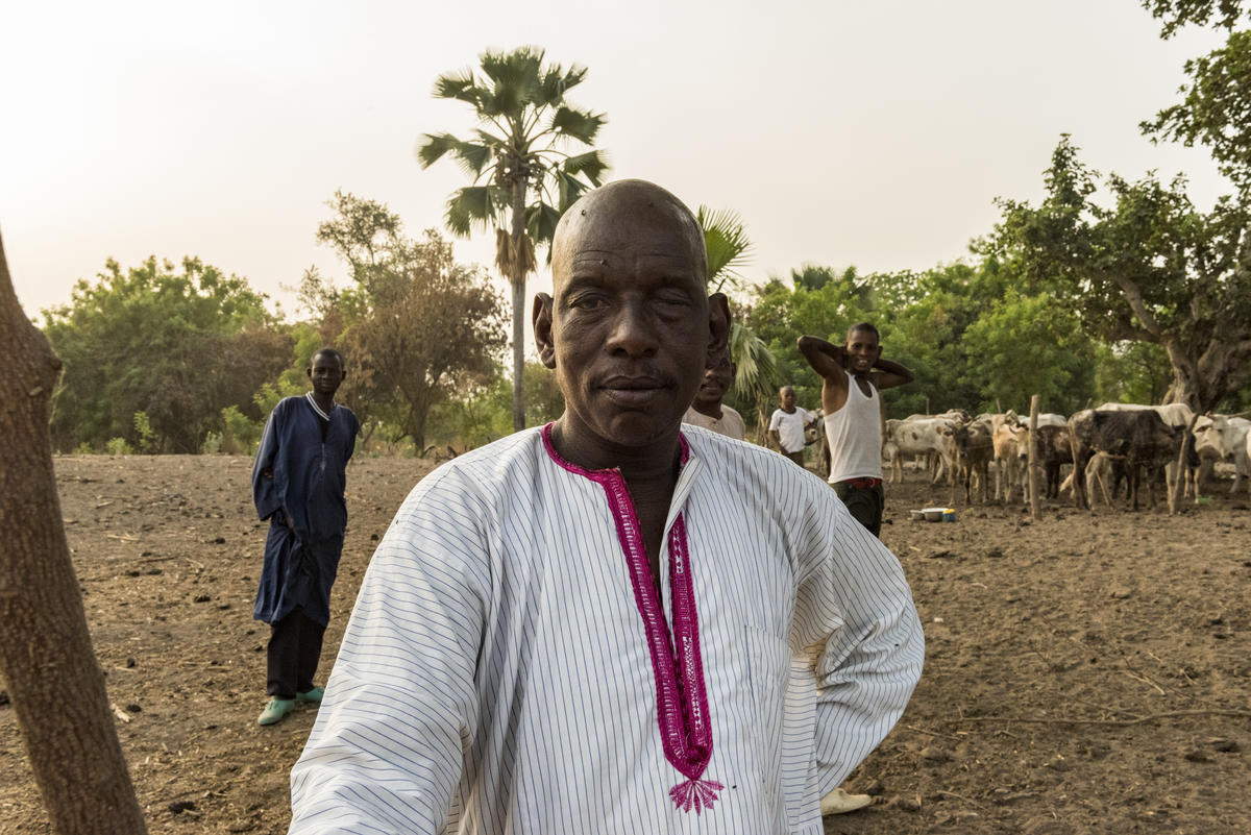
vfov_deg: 37.9
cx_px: 626
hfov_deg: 54.4
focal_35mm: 35
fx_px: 1217
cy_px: 418
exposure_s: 1/200
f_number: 16
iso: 2000
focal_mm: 35
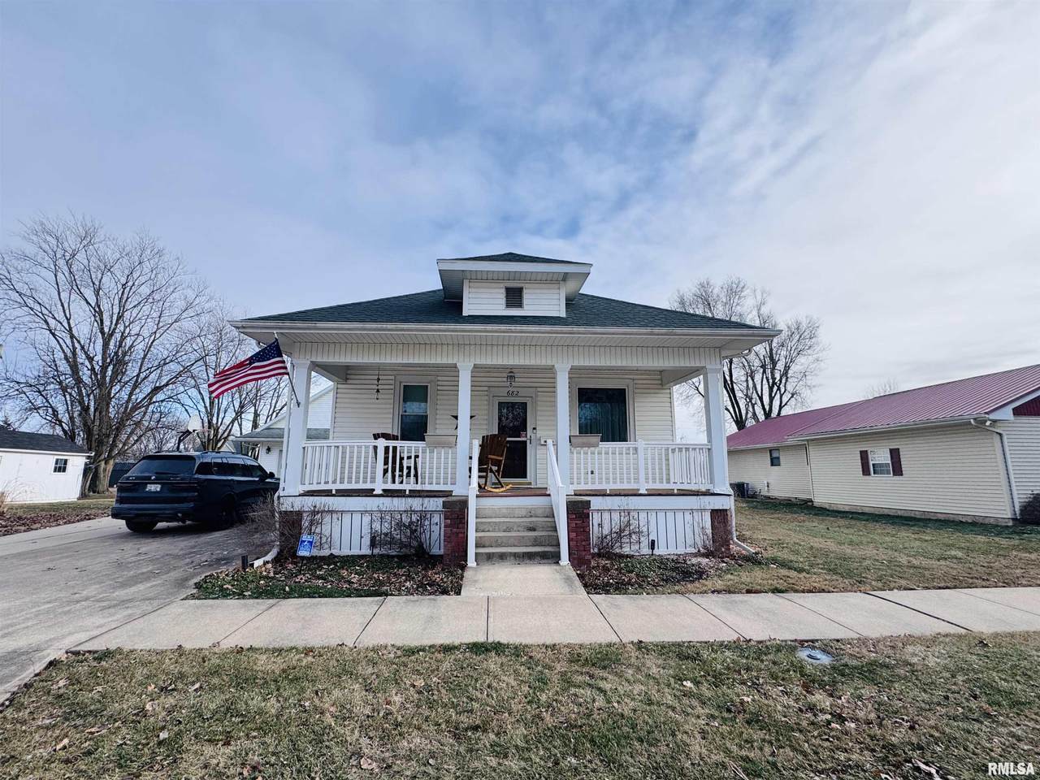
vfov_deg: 85.7
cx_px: 520
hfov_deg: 102.1
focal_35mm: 14
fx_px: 421
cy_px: 390
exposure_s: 1/1880
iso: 50
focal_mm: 2.22
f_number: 2.2
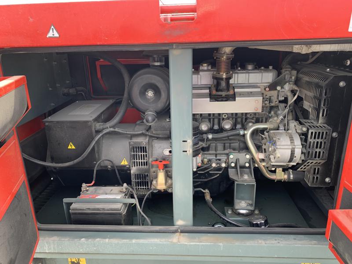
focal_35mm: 26
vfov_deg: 53.1
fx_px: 264
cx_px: 176
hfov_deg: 67.3
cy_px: 132
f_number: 1.8
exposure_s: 1/157
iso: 25
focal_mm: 4.25
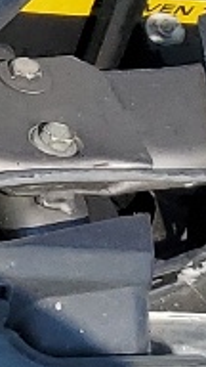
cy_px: -218
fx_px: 2292
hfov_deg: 4.3
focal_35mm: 236
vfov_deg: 8.9
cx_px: -898
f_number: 1.5
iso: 50
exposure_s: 1/2500
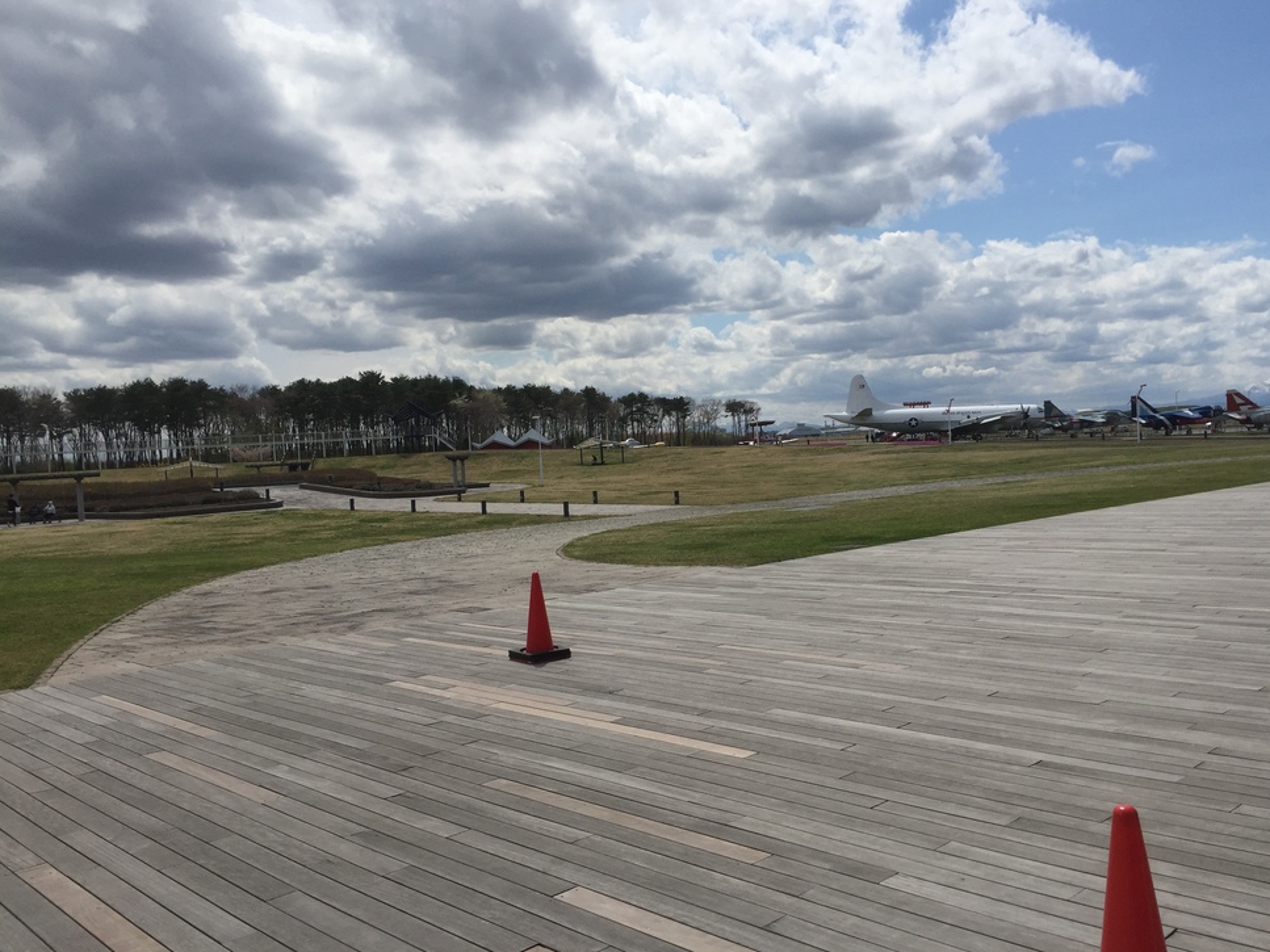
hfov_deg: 60.0
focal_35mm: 30
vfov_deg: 46.8
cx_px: 654
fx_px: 1101
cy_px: 478
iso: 32
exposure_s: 1/5650
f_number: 2.2
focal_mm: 4.15
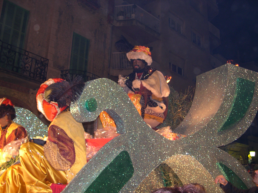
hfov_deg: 49.0
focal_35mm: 38
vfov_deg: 37.7
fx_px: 283
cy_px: 96
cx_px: 129
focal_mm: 8
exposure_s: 1/60
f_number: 2.8
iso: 188
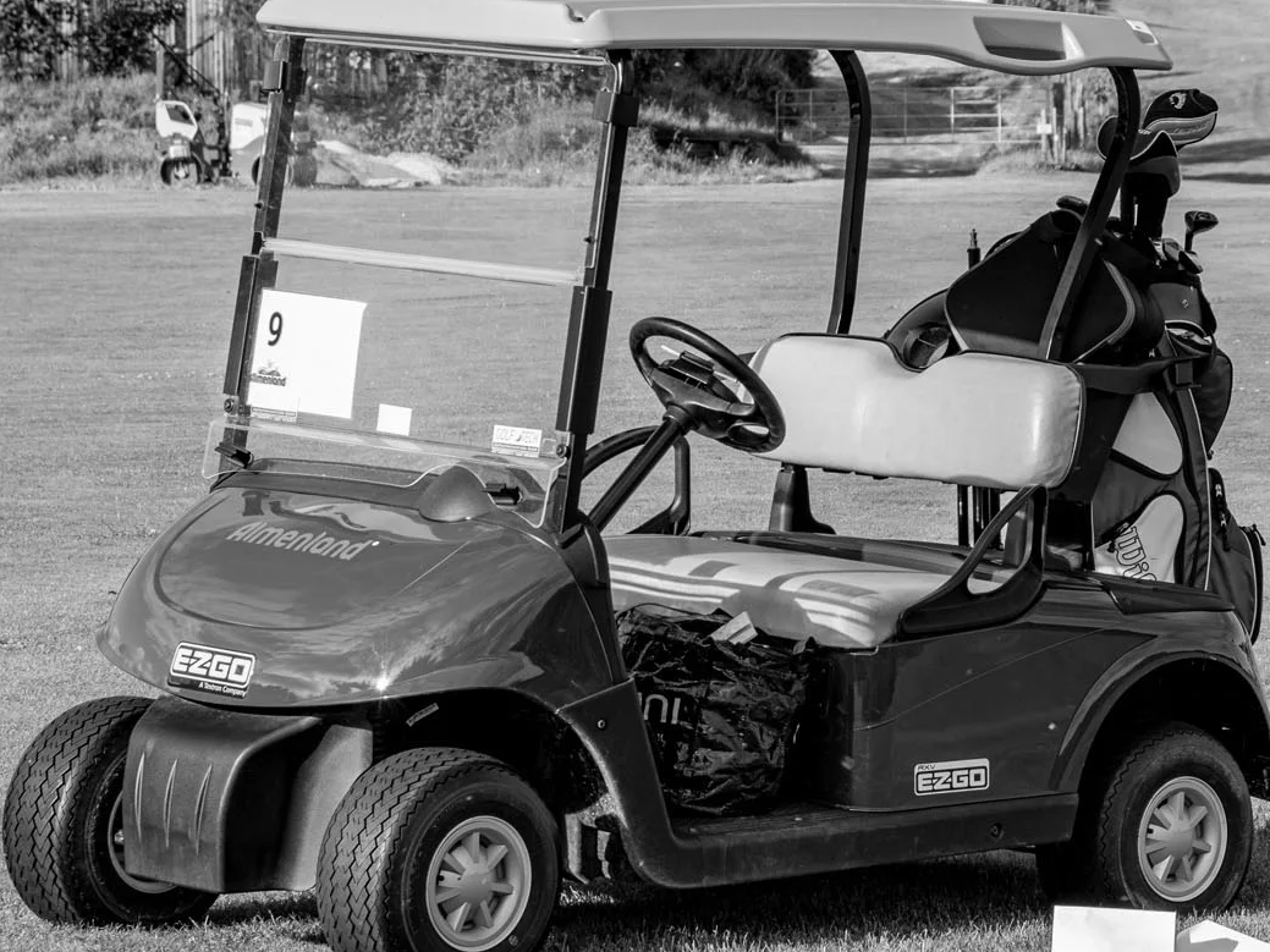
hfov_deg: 9.9
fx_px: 7333
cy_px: 475
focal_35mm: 200
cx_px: 918
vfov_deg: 7.4
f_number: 8
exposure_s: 1/160
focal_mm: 75
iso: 100
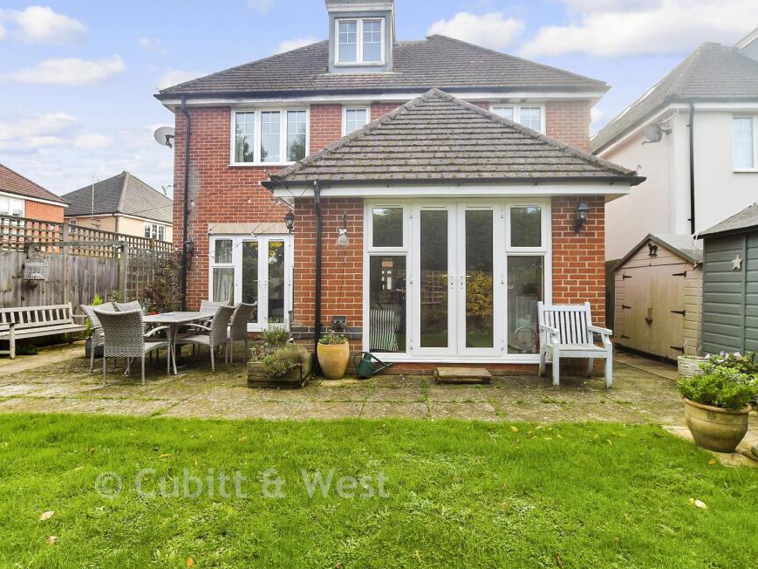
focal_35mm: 17
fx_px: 372
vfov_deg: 74.7
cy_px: 280
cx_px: 385
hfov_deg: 91.0
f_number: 8
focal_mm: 10
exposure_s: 1/160
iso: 160
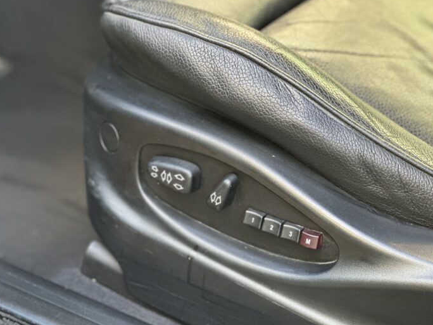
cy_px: 181
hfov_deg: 21.8
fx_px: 1126
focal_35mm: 90
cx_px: 229
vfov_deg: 16.4
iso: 250
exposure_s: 1/65
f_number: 2.8
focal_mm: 9
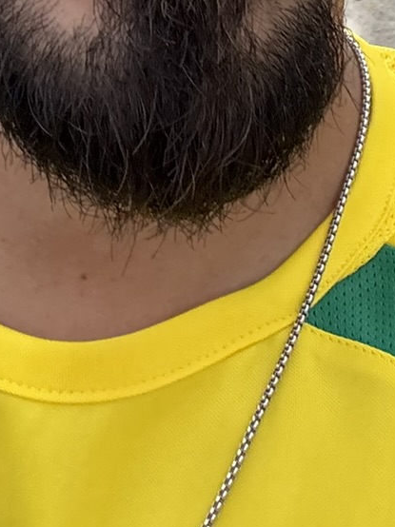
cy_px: -350
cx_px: 218
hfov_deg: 13.3
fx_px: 1690
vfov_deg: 15.7
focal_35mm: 111
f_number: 1.9
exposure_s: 1/243
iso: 40
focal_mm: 2.69
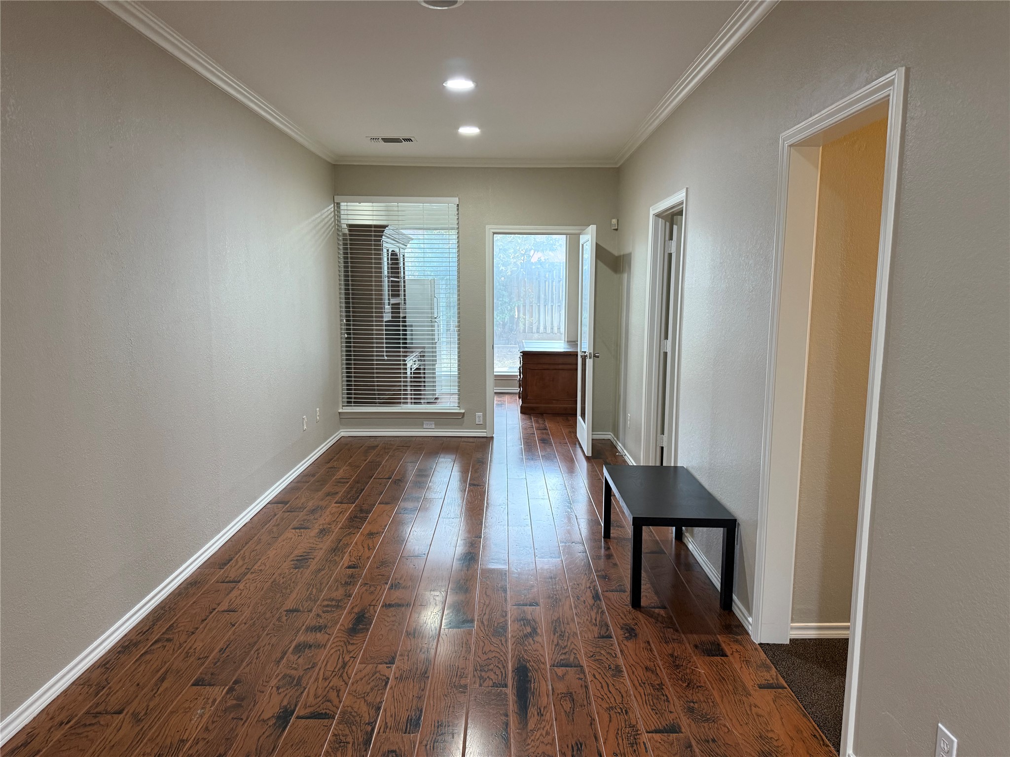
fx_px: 700
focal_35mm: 24
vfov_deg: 56.8
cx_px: 505
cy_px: 378
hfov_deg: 71.6
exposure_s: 1/60
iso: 320
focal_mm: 6.76
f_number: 1.78
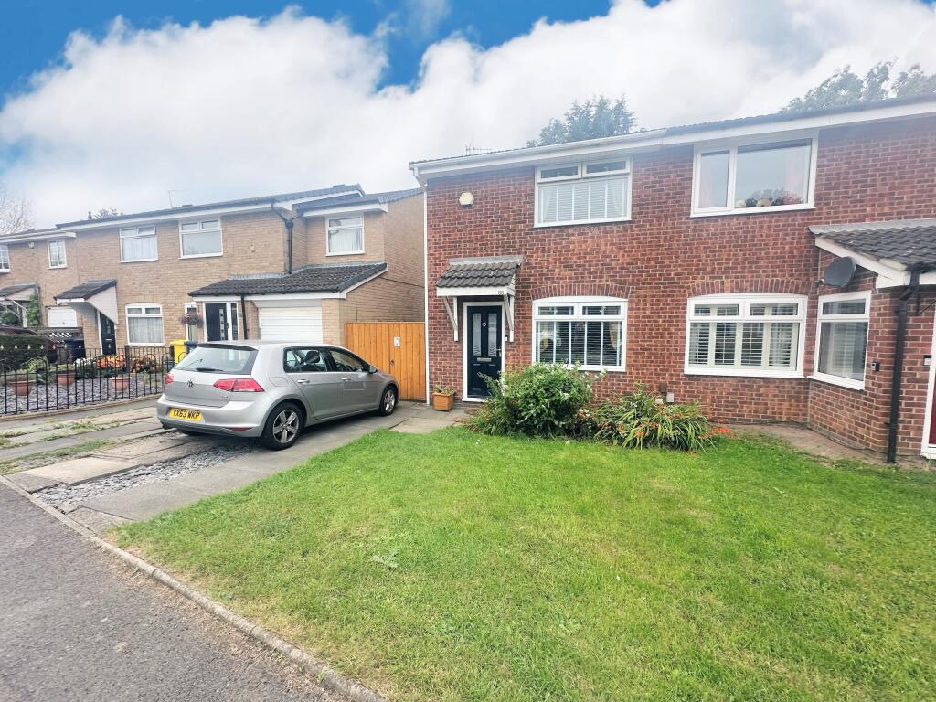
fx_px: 379
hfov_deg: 102.1
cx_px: 468
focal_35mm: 14
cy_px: 351
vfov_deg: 85.7
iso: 40
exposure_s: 1/440
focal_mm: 2.22
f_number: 2.2
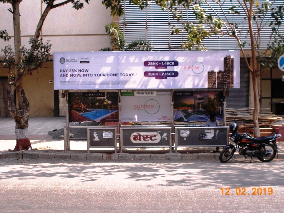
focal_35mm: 51
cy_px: 108
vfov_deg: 28.6
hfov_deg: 37.5
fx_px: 418
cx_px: 143
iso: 80
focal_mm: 9
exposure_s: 1/200
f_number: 4.5
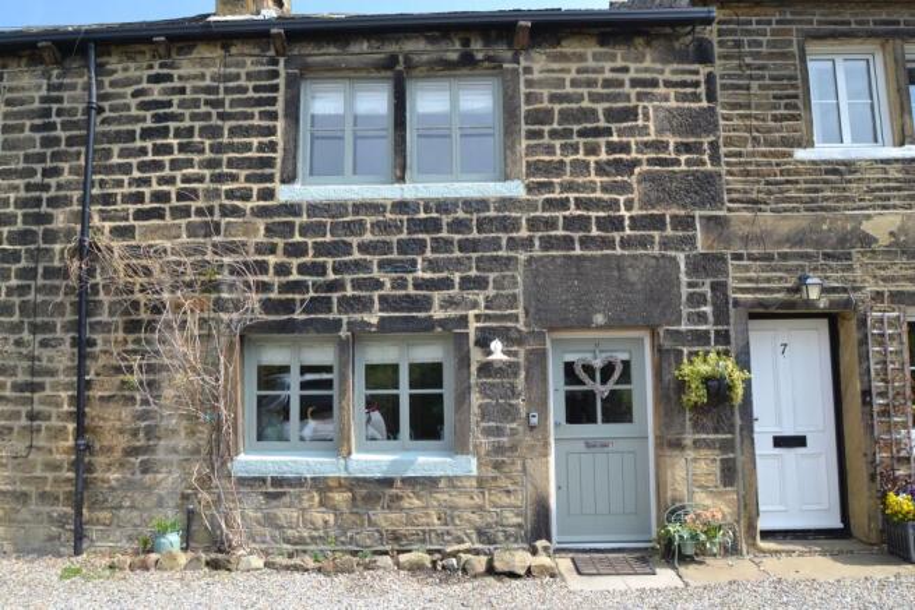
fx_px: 610
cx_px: 458
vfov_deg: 53.2
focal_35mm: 24
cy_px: 305
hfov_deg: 73.7
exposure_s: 1/160
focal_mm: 16
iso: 100
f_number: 6.3
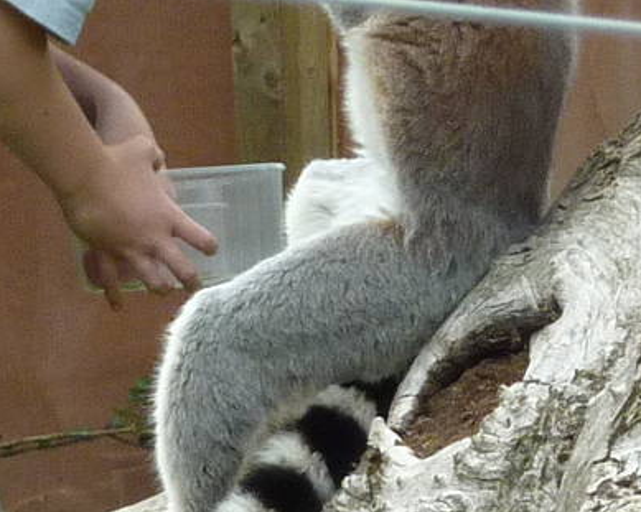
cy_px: 303
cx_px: -82
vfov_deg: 3.4
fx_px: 8535
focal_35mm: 450
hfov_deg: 4.3
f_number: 4.2
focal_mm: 12.8
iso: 160
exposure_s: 1/250
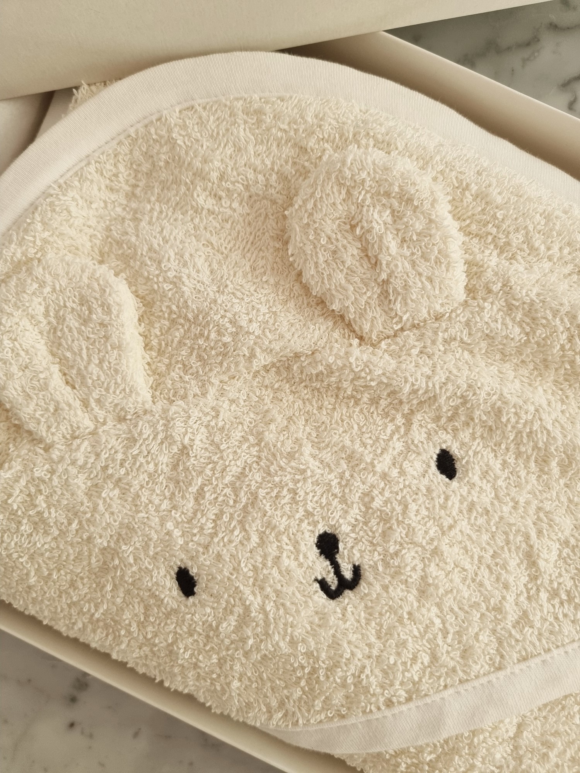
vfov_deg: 71.6
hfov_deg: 56.8
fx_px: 536
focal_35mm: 24
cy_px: 386
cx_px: 290
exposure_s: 1/100
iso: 125
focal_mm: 6.7
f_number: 1.8
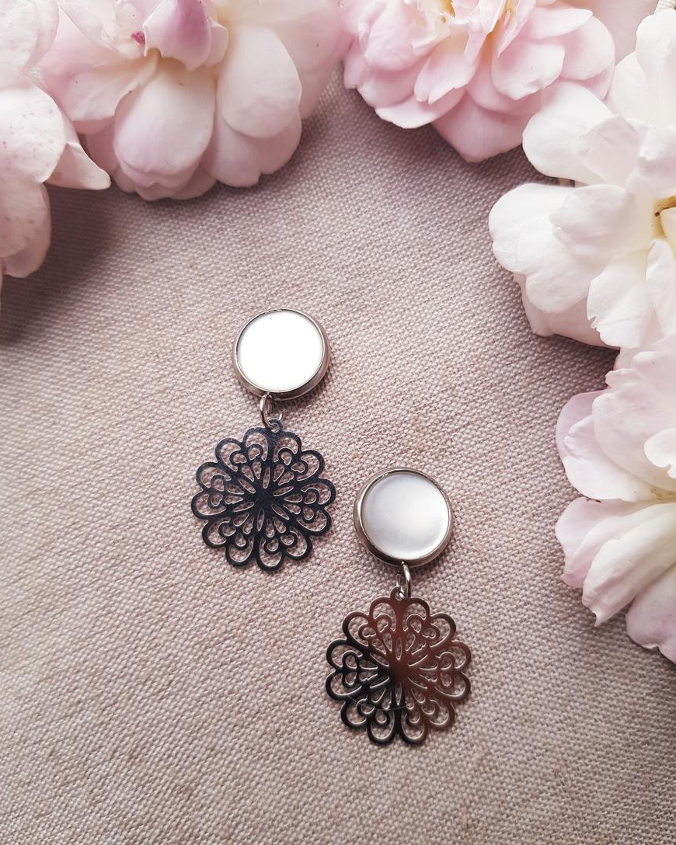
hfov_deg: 51.5
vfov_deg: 62.1
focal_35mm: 28
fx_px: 700
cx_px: 328
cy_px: 457
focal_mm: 4.2
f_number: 1.7
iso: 40
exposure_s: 1/534
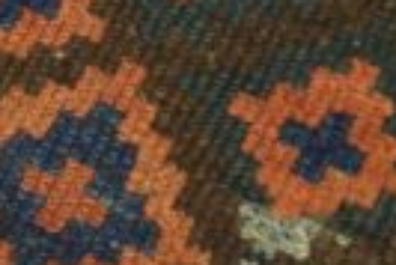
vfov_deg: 10.6
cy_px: -7
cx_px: 369
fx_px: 1412
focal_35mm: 128
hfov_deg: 15.7
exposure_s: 1/160
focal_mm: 19
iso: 3200
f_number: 3.5
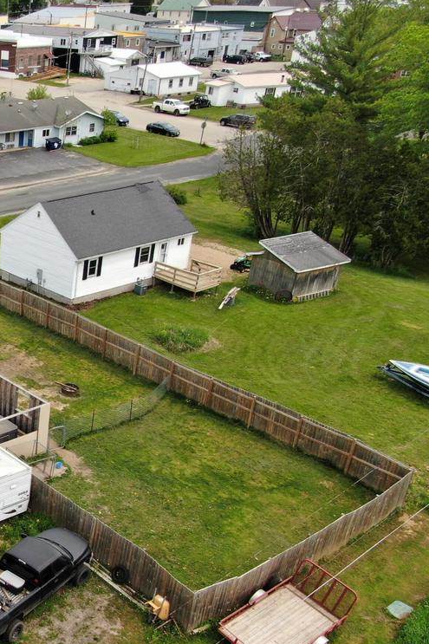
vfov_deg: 45.0
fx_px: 769
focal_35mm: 43
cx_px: -111
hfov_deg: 26.9
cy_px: 413
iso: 110
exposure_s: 1/800
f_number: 2.8
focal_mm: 4.39
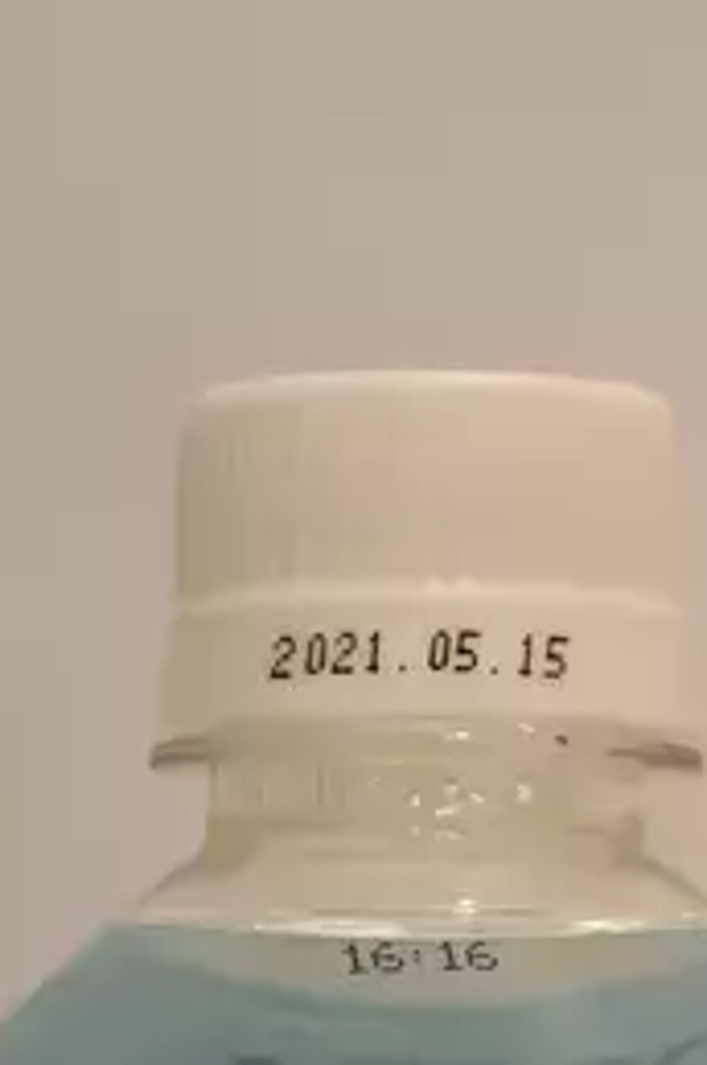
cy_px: 1834
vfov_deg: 10.7
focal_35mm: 183
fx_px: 5397
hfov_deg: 7.5
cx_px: 370
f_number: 7.1
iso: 1000
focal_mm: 35
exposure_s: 1/200
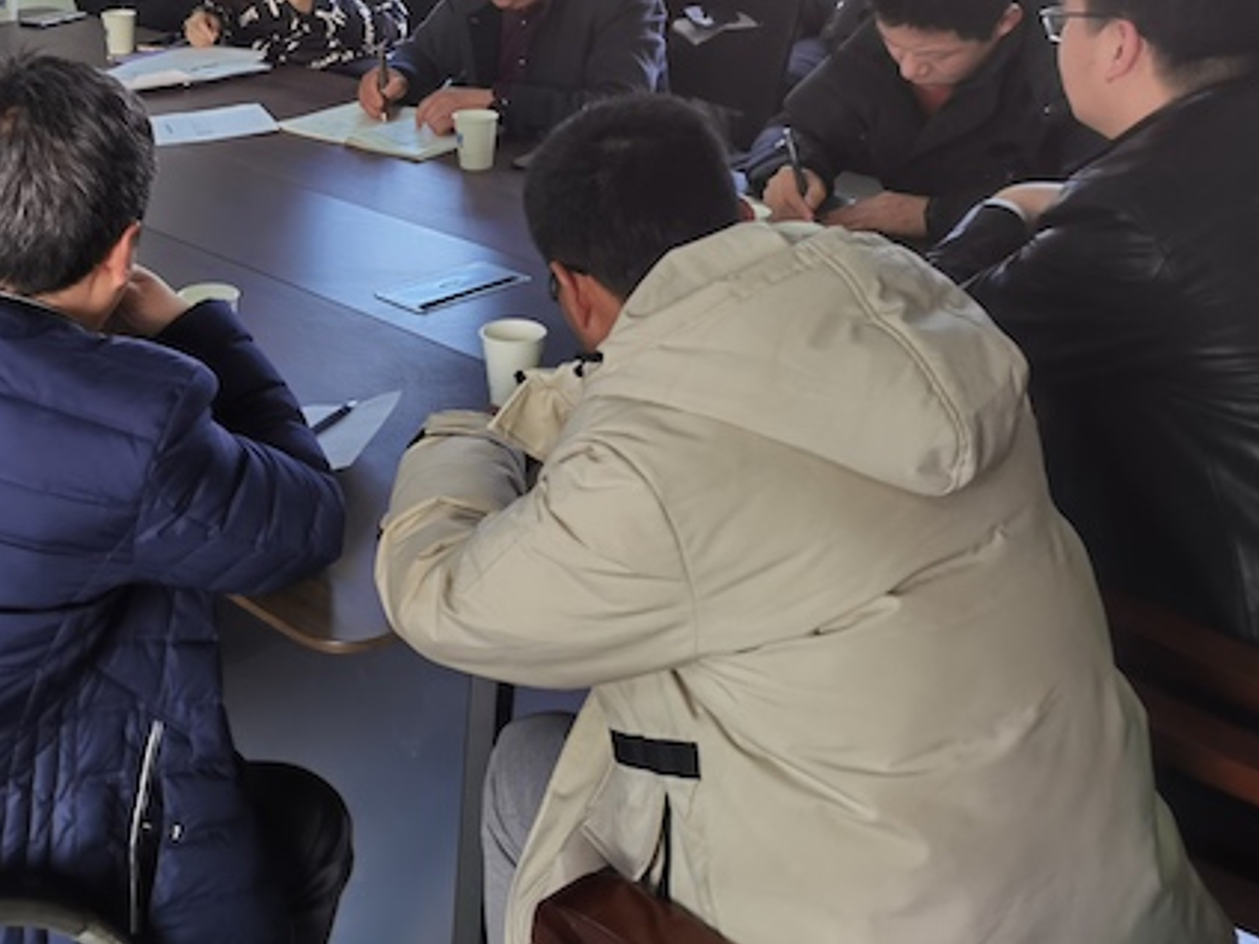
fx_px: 1855
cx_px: 321
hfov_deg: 36.6
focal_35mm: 51
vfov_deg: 27.6
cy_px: 104
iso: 50
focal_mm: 6.71
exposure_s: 1/239
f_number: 1.9
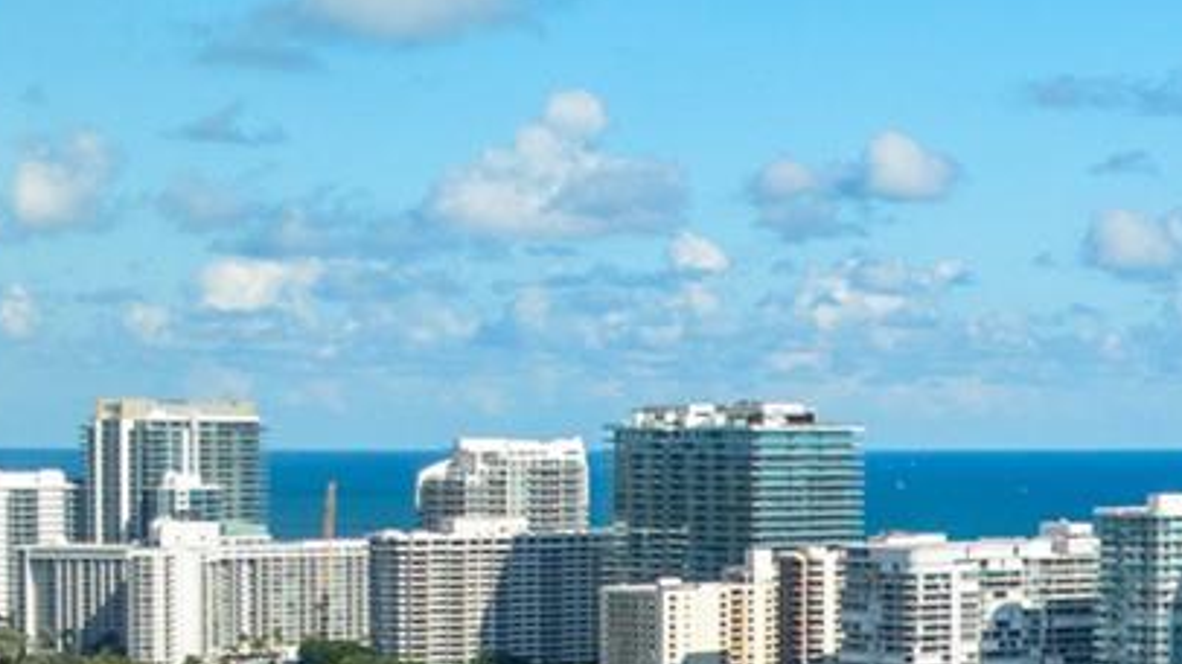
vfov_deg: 10.3
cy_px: 1533
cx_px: 2285
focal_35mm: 103
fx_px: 3227
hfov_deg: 16.4
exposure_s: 1/1600
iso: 100
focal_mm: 12.29
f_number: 2.8
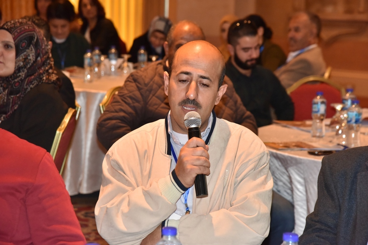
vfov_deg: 12.5
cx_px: 184
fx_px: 1125
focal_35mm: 110
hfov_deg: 18.6
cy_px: 122
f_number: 6.3
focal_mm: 110
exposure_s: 1/80
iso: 2500
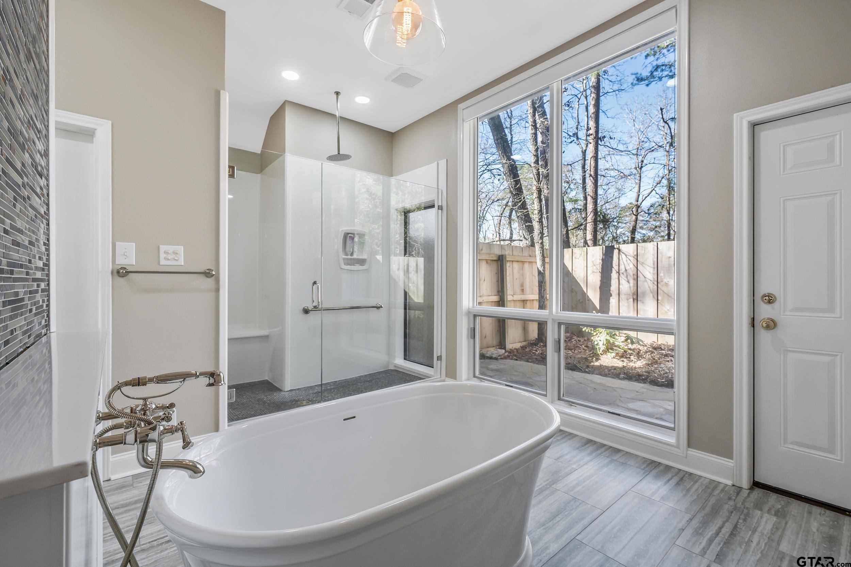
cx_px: 426
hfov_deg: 96.7
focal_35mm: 16
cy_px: 284
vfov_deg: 73.8
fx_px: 378
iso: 800
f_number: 8
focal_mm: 16
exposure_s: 1/40
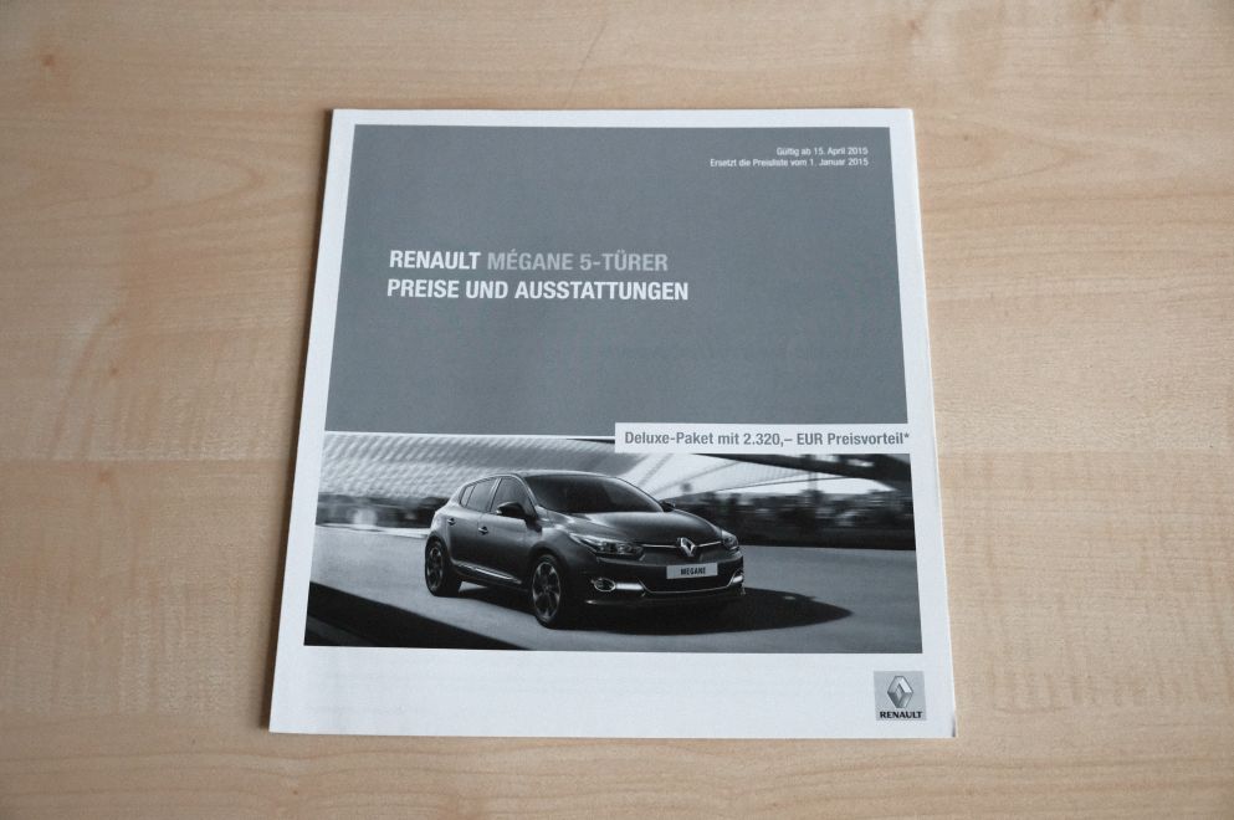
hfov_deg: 50.7
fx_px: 1301
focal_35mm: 38
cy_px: 410
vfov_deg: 35.0
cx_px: 617
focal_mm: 25.4
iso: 6400
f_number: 4
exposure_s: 1/550
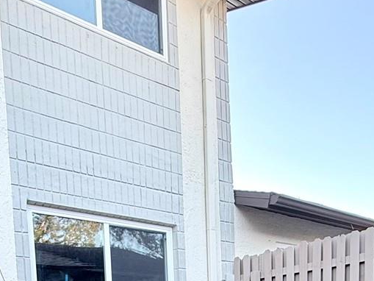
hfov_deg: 42.9
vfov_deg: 26.5
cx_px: 171
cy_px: 389
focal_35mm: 44
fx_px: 475
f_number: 2.2
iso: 80
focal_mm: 2.22
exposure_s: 1/99
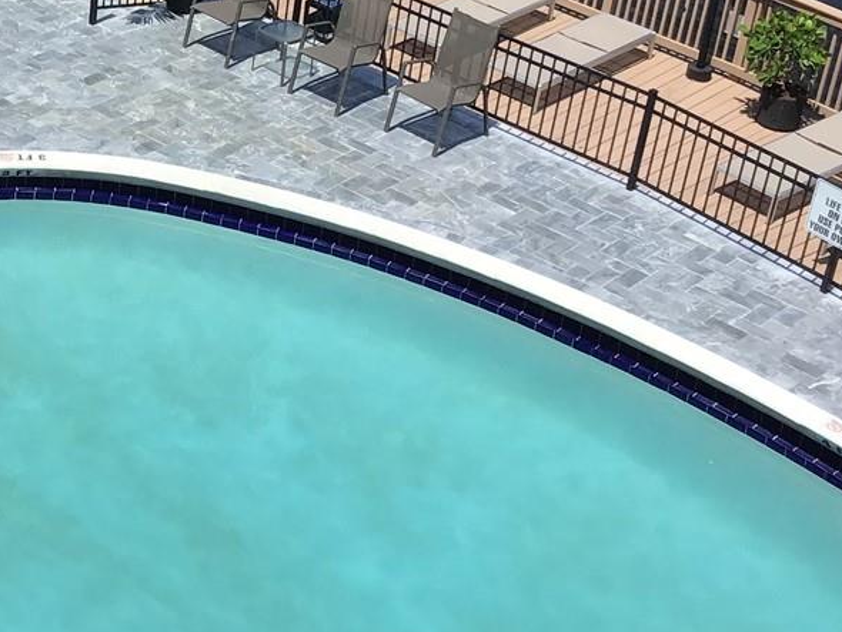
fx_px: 2044
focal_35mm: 84
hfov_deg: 22.5
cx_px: 19
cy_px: 110
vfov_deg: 17.4
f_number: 2.4
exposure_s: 1/1942
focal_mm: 3.3
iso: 25
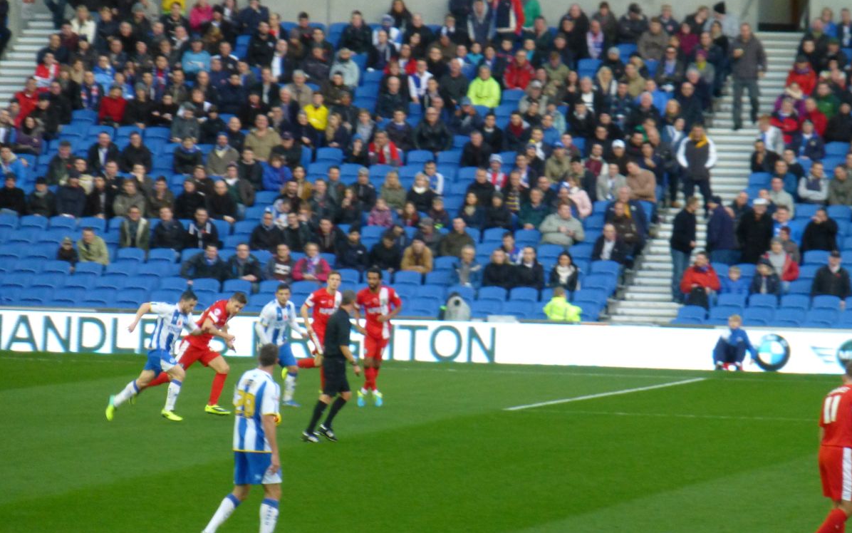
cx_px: 427
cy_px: 291
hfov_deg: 5.4
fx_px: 8988
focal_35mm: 387
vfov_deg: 3.4
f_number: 5.9
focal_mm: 65
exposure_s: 1/160
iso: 800
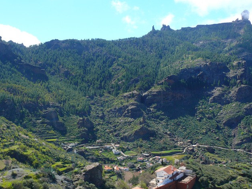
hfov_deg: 44.6
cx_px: 102
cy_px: 93
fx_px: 306
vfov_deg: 34.3
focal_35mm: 42
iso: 100
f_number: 4
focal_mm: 7.4
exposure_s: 1/160
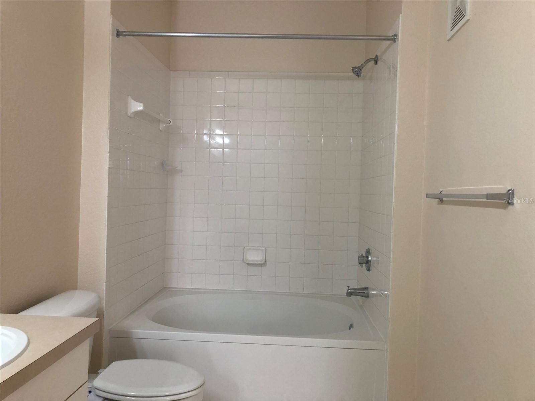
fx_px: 433
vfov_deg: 49.7
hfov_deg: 63.4
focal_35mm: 28
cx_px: 268
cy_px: 200
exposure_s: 1/30
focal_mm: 3.99
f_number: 1.8
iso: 20
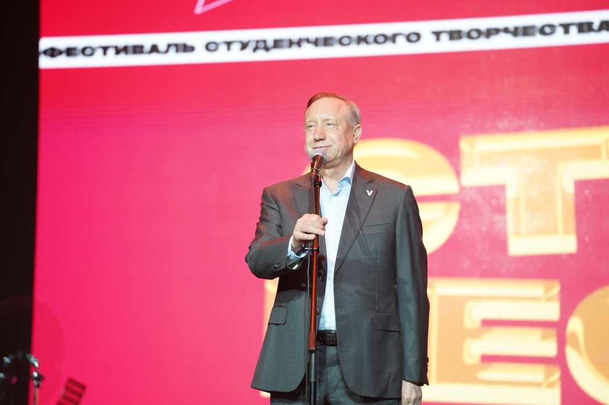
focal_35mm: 130
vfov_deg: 10.5
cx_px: 304
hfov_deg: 15.8
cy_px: 202
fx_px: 2197
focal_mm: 130
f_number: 3.2
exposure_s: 1/160
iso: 1250
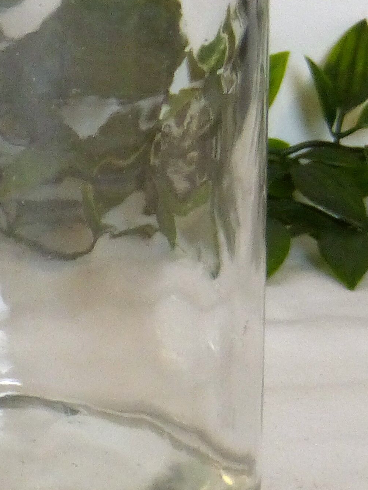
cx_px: -104
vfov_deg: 4.4
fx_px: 6433
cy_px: 68
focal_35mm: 454
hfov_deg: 3.3
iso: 400
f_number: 2.8
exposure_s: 1/50
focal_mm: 24.8
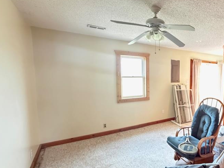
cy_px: 89
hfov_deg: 70.4
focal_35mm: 22
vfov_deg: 61.0
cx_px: 172
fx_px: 142
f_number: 2.2
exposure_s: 1/30
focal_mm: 2.22
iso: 1600
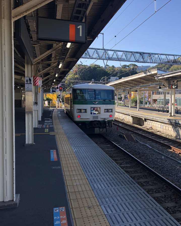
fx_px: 254
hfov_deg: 38.0
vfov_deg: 47.9
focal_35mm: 38
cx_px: 139
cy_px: 114
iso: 20
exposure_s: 1/666
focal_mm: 3.99
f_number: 1.8
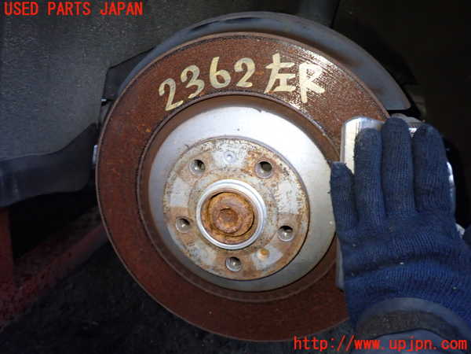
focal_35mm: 25
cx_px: 236
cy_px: 177
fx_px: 340
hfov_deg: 69.4
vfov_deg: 54.9
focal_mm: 4.5
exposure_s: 1/30
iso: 500
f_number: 2
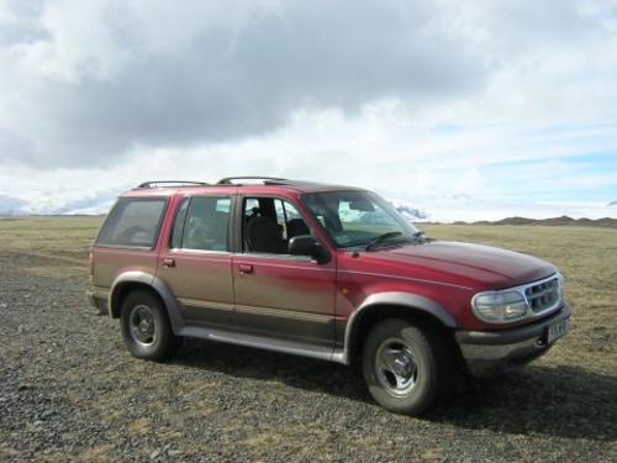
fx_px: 642
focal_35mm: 36
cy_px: 232
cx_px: 308
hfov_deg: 51.4
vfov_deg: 39.7
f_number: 5.2
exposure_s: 1/384
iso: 100
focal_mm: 4.7
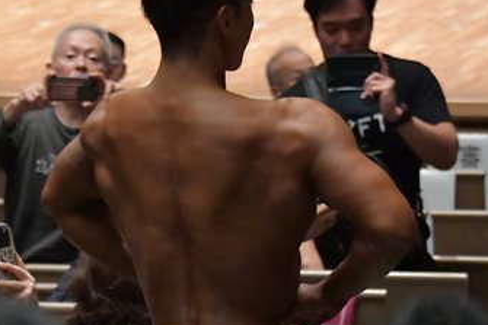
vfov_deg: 3.8
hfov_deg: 5.7
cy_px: 220
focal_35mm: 363
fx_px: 4918
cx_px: 138
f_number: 5.6
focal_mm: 105
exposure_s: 1/400
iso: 14400
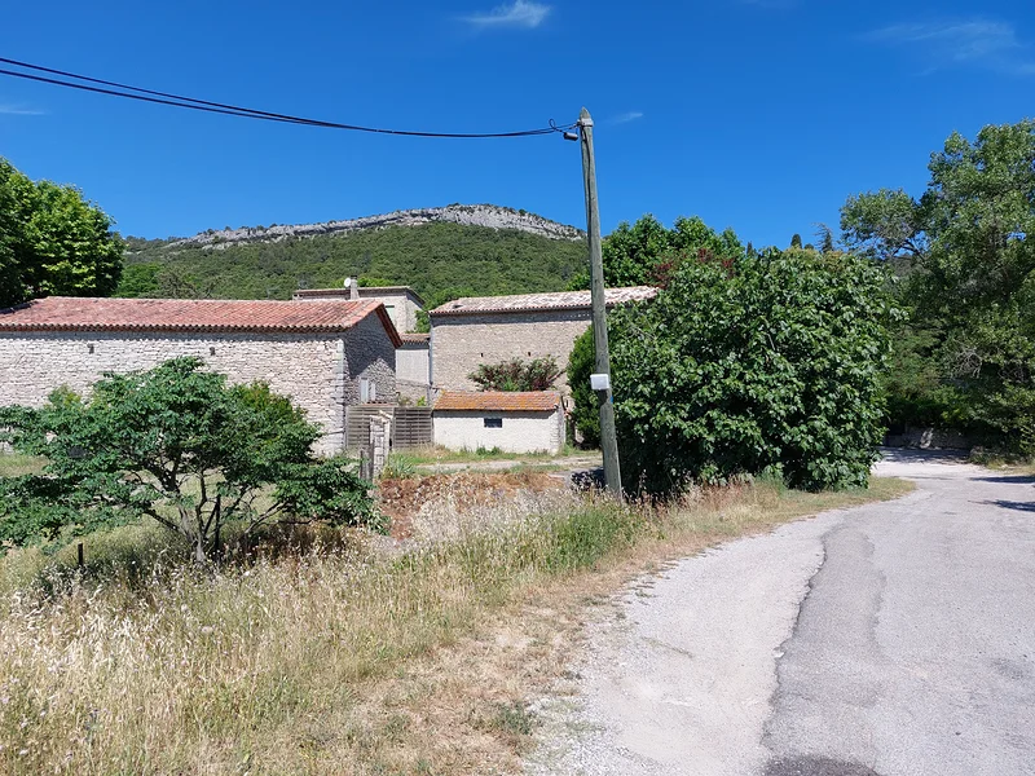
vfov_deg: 54.9
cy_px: 388
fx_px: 747
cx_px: 518
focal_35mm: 25
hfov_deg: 69.4
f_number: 1.8
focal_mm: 5.23
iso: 25
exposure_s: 1/1188
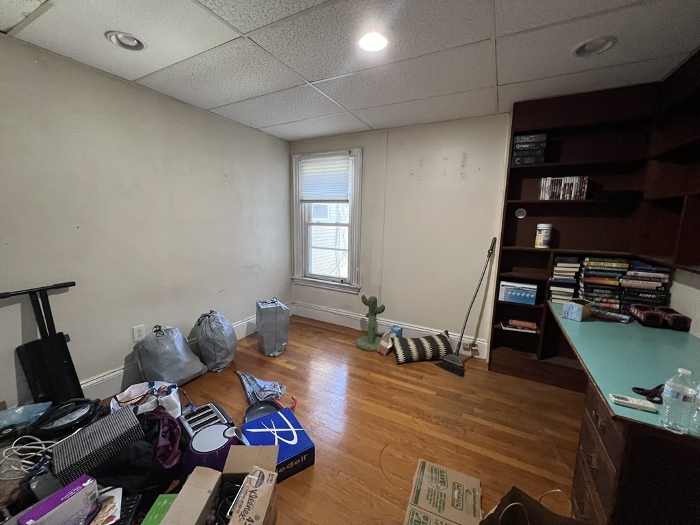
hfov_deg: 106.2
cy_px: 262
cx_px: 350
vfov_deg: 89.9
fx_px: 263
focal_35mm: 13
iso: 320
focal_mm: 1.57
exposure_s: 1/60
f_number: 1.8
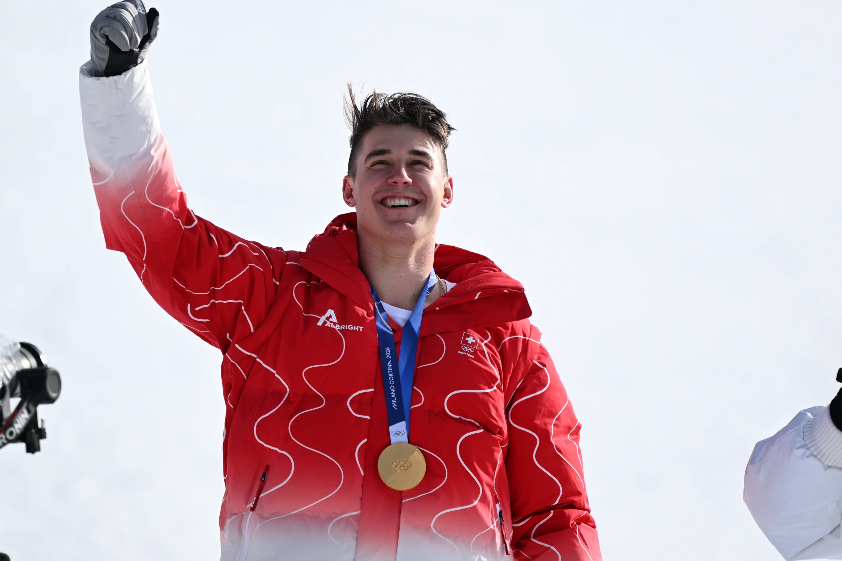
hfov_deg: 6.3
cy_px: 225
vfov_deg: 4.2
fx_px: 7599
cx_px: 438
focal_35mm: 325
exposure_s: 1/2000
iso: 80
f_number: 2.8
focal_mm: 175
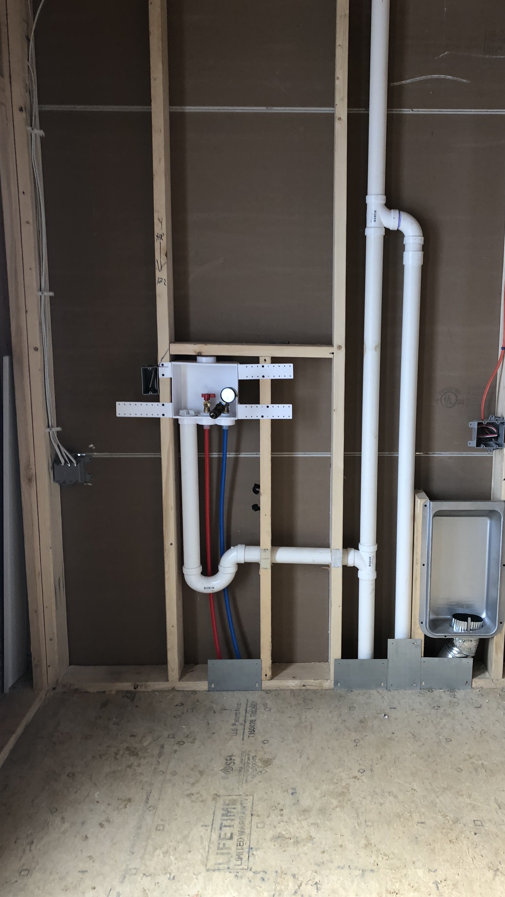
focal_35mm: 31
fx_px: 738
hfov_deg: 37.6
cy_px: 450
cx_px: 306
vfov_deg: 62.6
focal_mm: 3.99
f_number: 1.8
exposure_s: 1/30
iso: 20
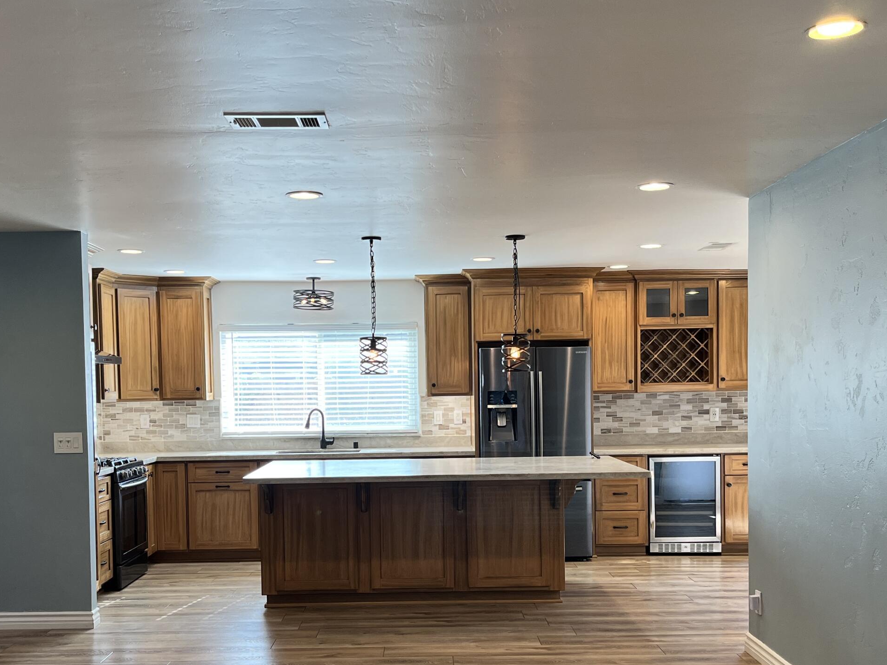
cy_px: 424
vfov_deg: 34.9
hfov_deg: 45.7
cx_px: 404
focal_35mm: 41
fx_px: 1051
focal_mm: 5.1
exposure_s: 1/120
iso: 80
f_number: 1.6
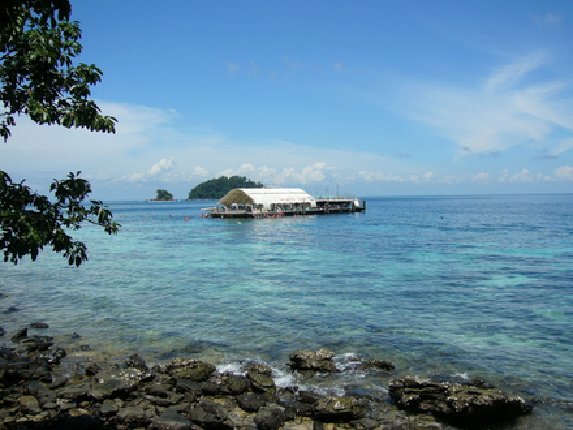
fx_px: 579
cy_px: 215
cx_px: 286
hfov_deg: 52.6
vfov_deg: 40.7
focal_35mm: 35
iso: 50
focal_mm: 5.8
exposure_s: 1/250
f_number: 8
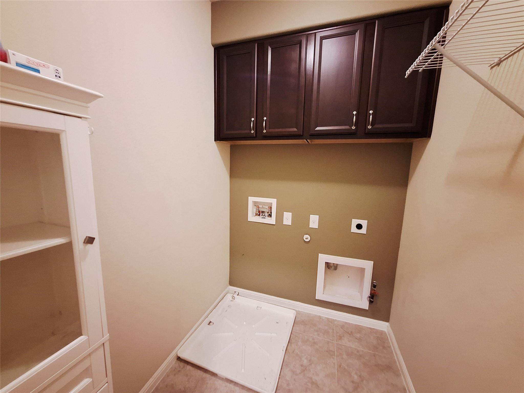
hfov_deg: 106.2
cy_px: 196
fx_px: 197
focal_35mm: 13
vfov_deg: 89.9
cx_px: 262
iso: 500
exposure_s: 1/9
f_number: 2.2
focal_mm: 1.74
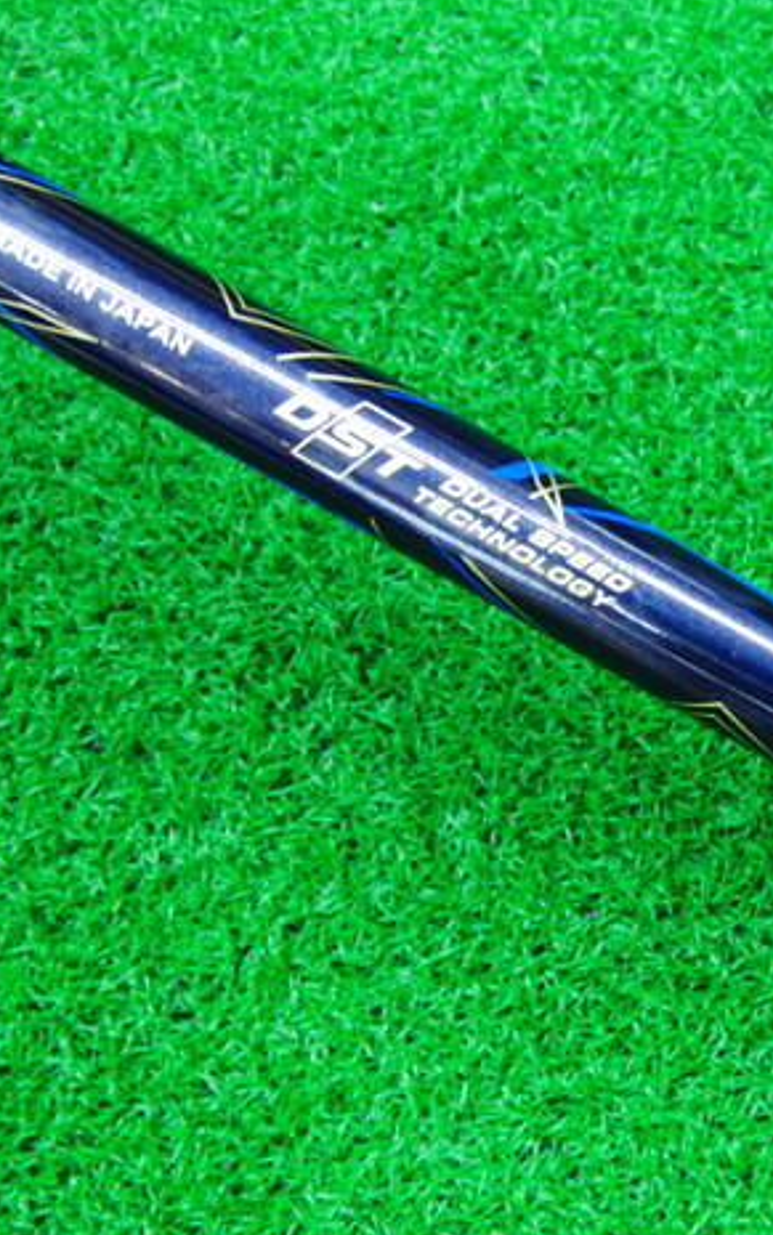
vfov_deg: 37.5
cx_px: 778
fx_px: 1818
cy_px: 627
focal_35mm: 54
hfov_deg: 23.0
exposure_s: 1/15
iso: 400
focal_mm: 6.42
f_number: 3.6
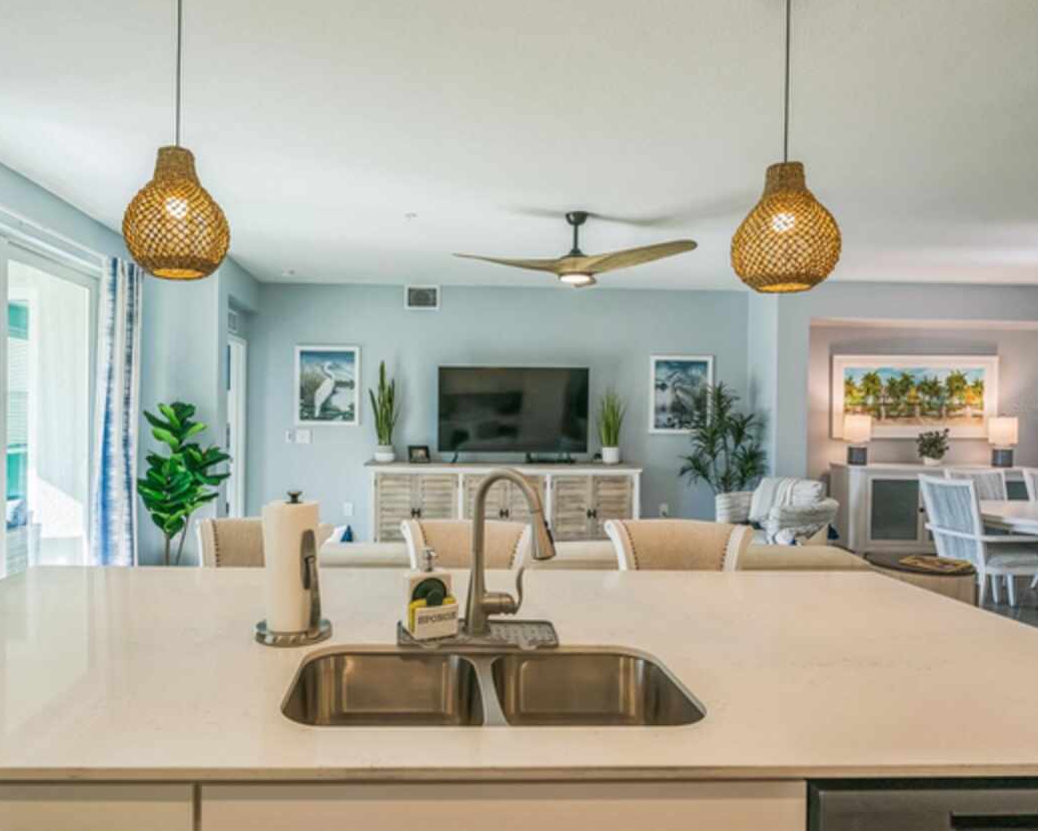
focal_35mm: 22
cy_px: 405
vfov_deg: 63.1
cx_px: 442
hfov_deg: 74.6
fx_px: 676
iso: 400
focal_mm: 19
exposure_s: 1/30
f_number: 8
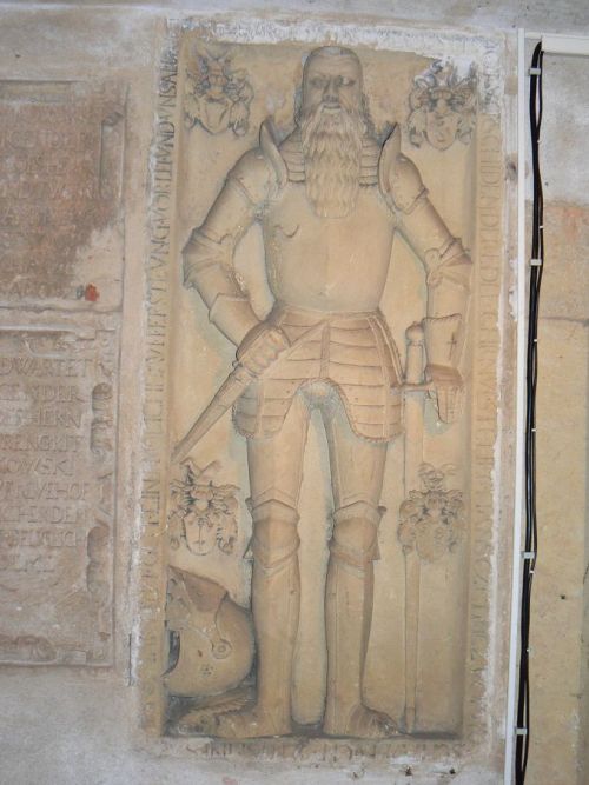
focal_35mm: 36
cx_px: 294
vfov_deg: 51.4
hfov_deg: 39.6
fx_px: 817
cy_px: 392
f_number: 2.8
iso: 100
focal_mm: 6
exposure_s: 1/30
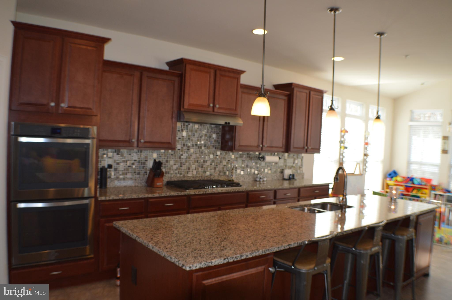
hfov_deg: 53.2
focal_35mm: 36
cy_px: 150
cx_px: 226
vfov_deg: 36.8
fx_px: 452
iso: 360
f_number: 4
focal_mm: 24
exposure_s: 1/125
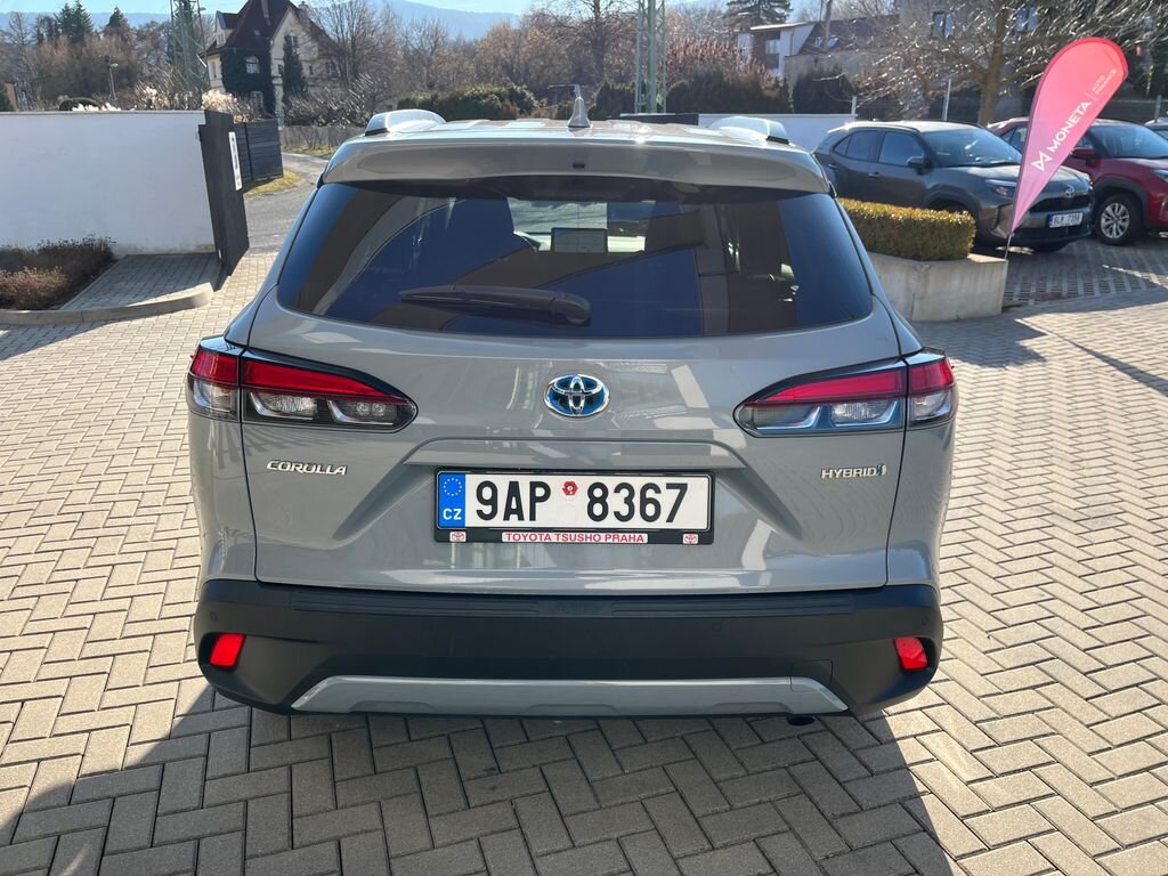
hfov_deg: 67.3
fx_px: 877
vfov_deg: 53.1
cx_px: 584
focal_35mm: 26
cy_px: 438
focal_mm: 5.1
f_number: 1.6
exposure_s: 1/1266
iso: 50
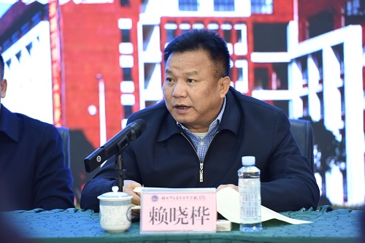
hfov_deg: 10.3
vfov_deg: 6.9
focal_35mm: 200
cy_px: 122
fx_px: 2027
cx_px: 182
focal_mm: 200
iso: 2000
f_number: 4
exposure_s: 1/100
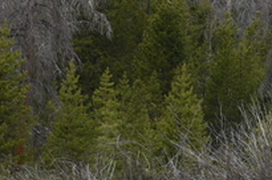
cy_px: -163
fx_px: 5756
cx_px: 555
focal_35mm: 763
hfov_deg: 2.7
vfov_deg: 1.8
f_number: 6.3
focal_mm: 122
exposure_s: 1/250
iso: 100
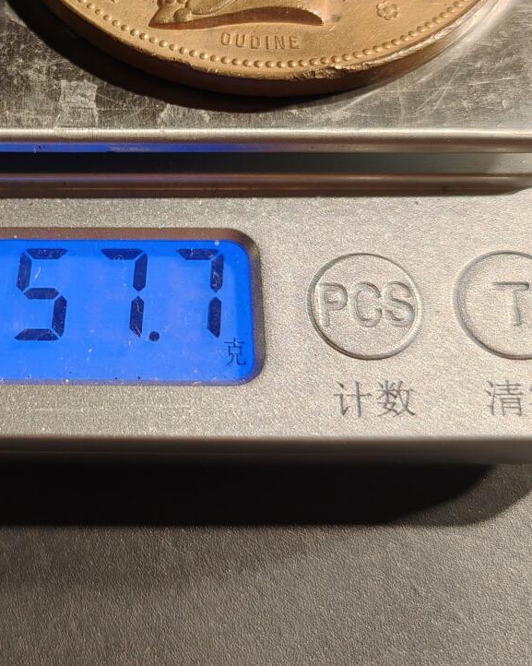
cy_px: 214
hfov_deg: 26.4
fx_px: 1103
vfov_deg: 33.3
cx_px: 72
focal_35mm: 56
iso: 250
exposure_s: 1/196
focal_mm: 6.06
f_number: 1.6
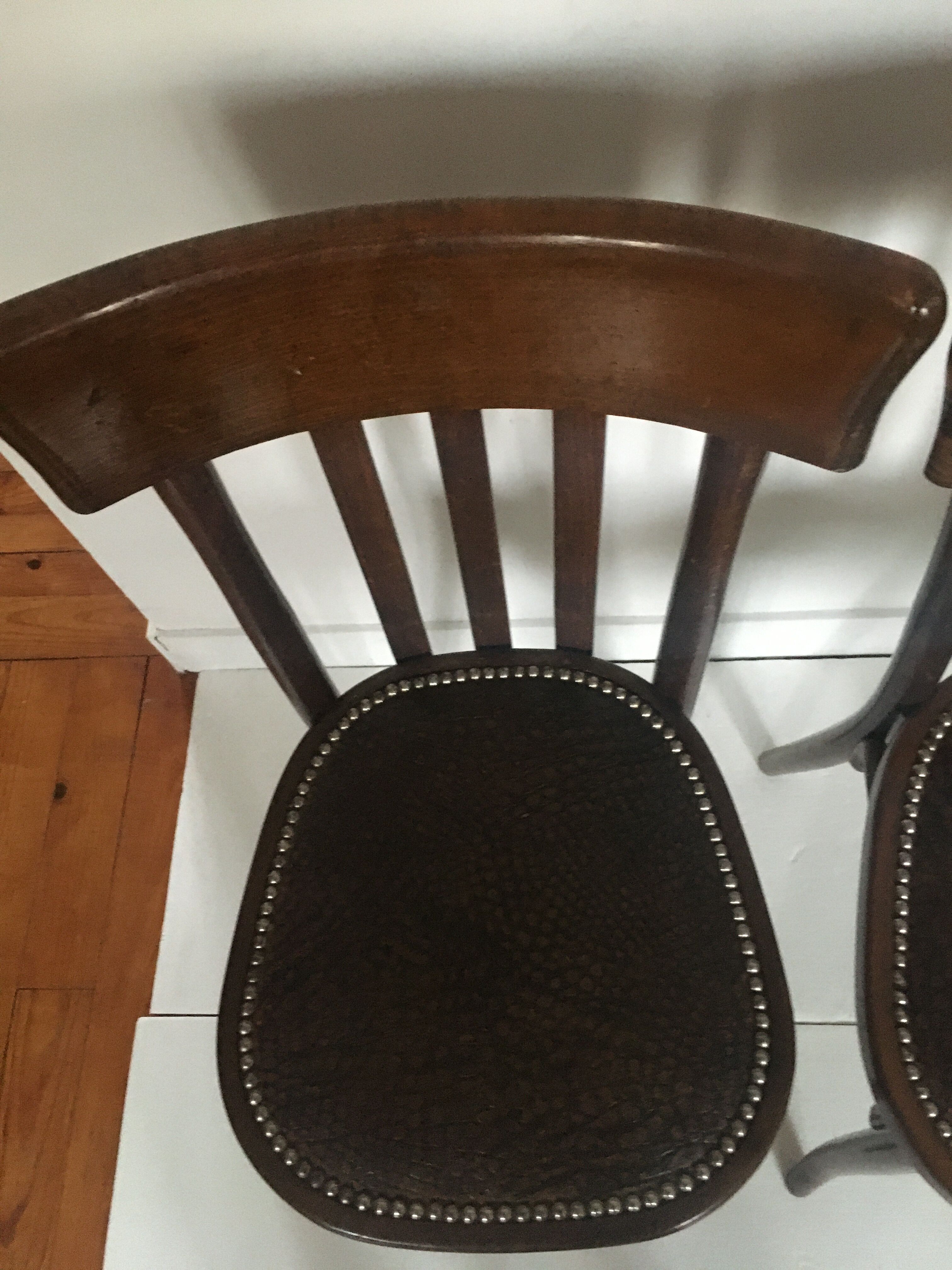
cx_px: 476
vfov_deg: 61.7
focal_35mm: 29
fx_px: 1063
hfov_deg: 48.2
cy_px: 635
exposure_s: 1/17
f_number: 2.2
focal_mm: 4.15
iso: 320
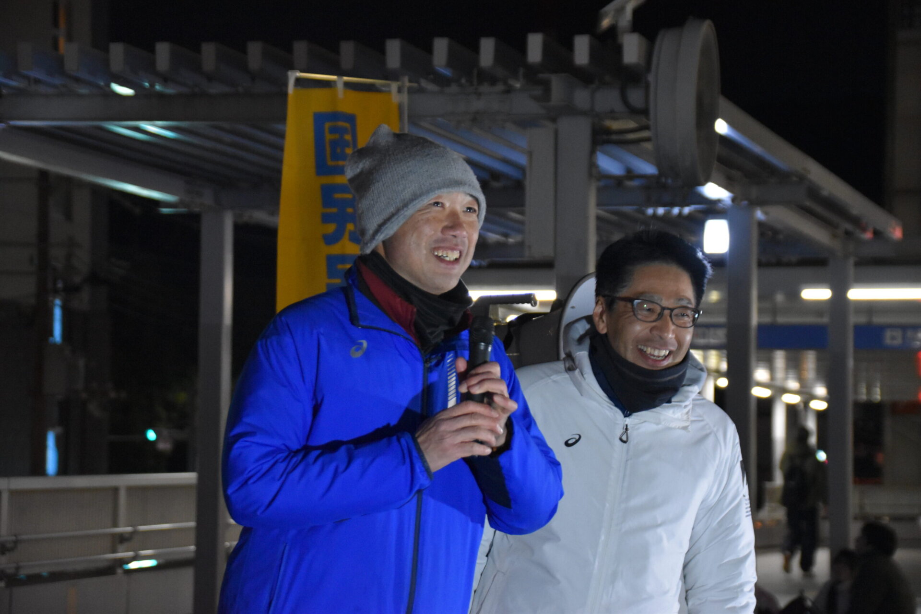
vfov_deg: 11.1
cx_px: 460
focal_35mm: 123
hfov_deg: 16.7
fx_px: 3147
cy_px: 307
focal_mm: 82
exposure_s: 1/60
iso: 4000
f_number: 5.3
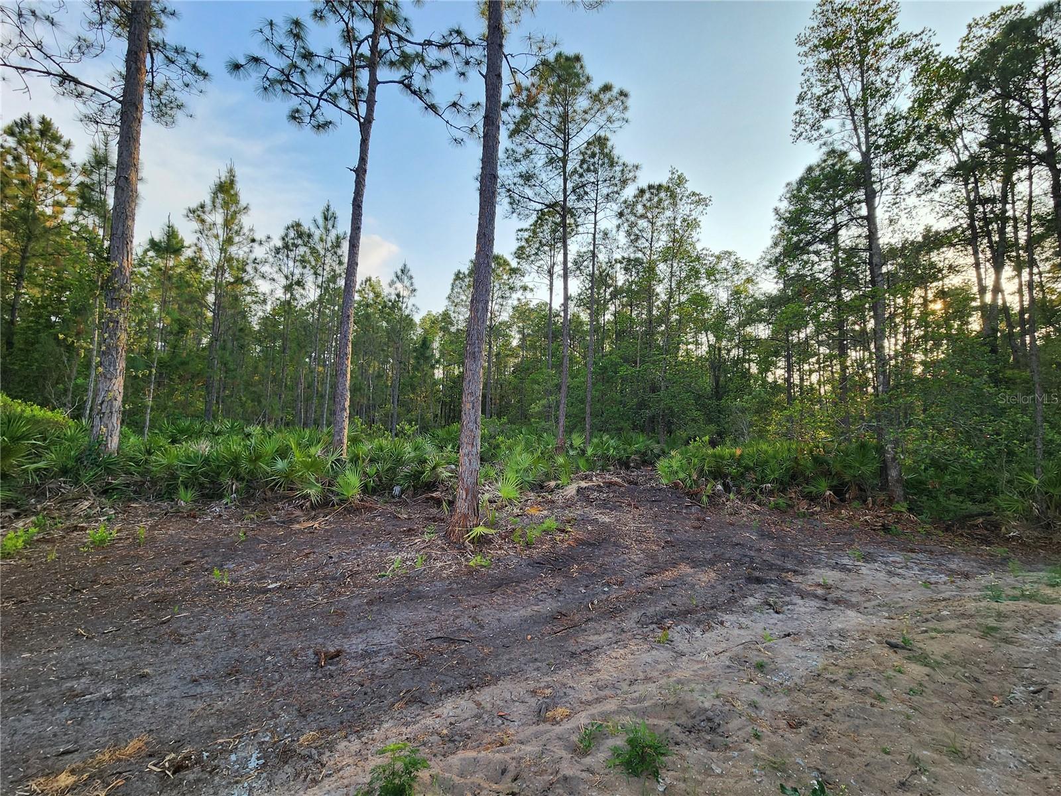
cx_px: 530
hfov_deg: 106.2
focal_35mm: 13
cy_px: 398
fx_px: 398
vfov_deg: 89.9
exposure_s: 1/451
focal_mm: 2.2
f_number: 2.2
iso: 50
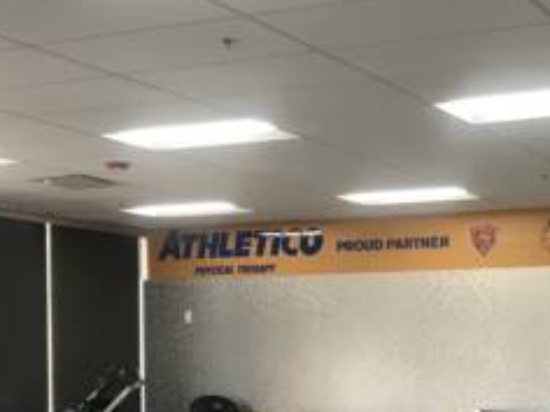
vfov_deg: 19.9
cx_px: 492
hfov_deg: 26.2
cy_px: 407
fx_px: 1144
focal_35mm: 72
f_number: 1.8
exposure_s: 1/30
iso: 25
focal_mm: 3.99
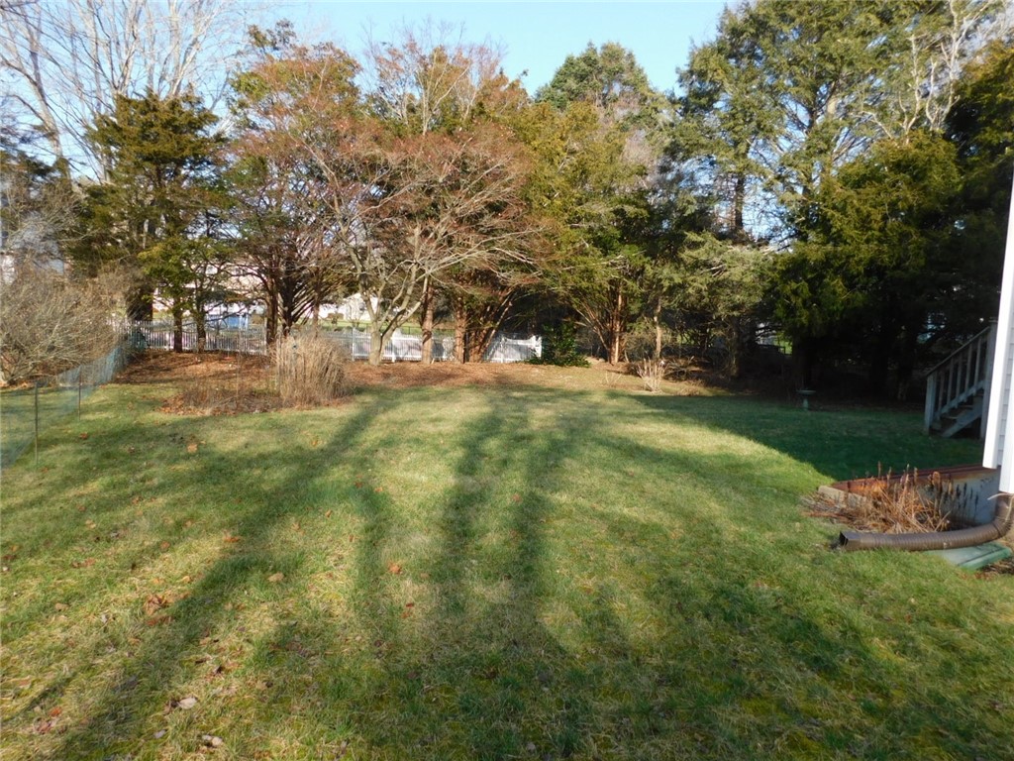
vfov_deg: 58.9
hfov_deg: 73.9
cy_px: 380
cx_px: 507
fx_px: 674
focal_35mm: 23
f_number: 3
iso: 125
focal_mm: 4
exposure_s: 1/500
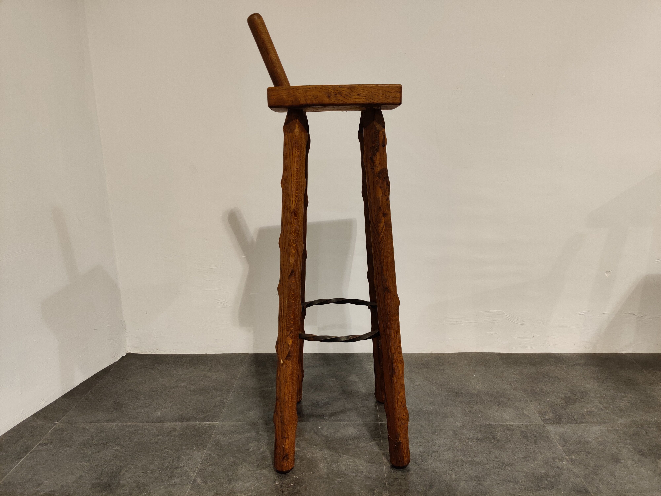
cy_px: 248
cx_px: 330
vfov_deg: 51.4
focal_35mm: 27
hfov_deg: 65.3
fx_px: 516
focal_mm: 4.75
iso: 400
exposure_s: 1/50
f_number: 1.65
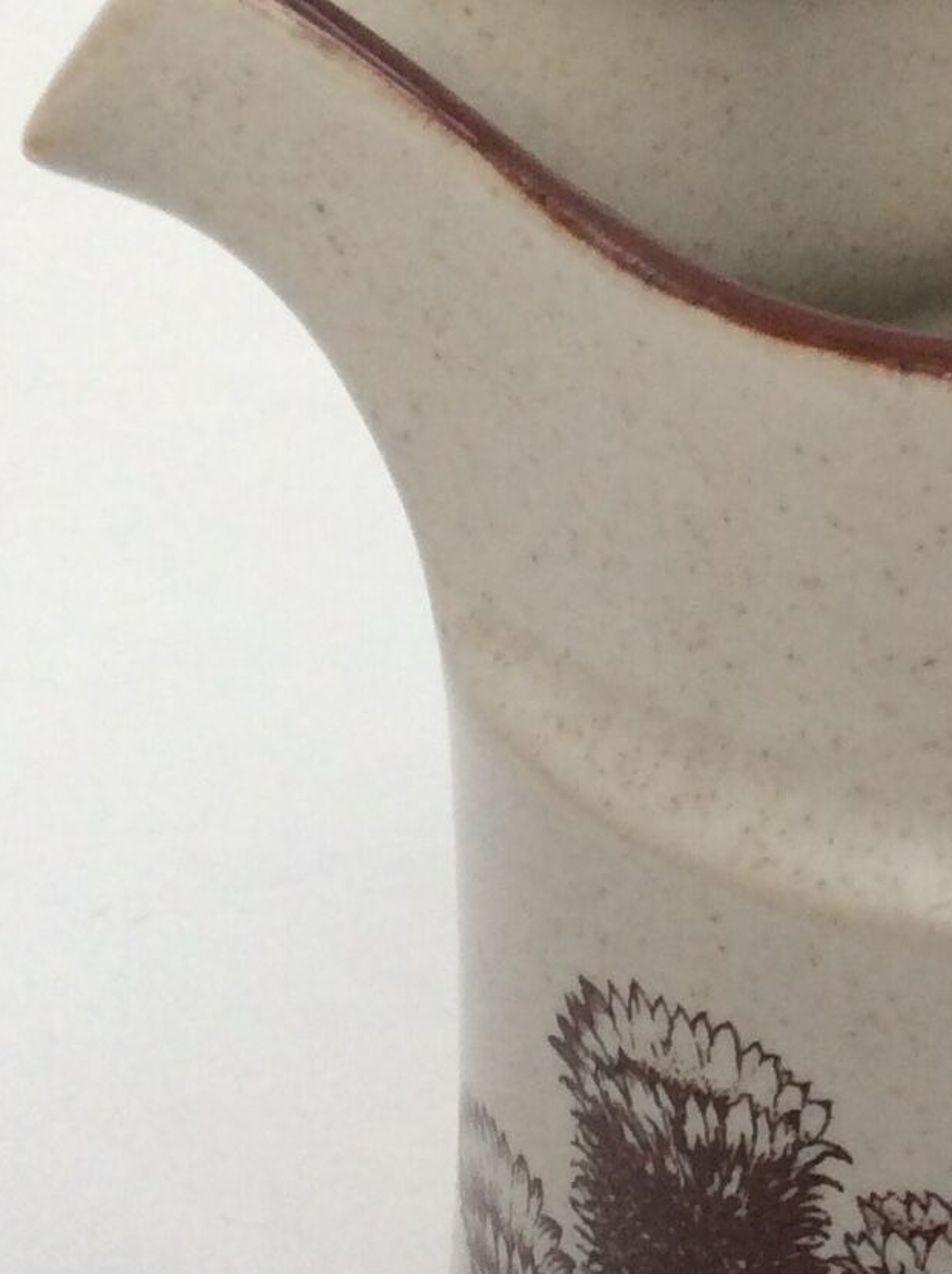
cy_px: 885
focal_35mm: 100
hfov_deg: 14.1
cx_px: 1254
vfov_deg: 19.6
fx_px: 3674
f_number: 2.4
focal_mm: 3.3
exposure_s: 1/100
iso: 50
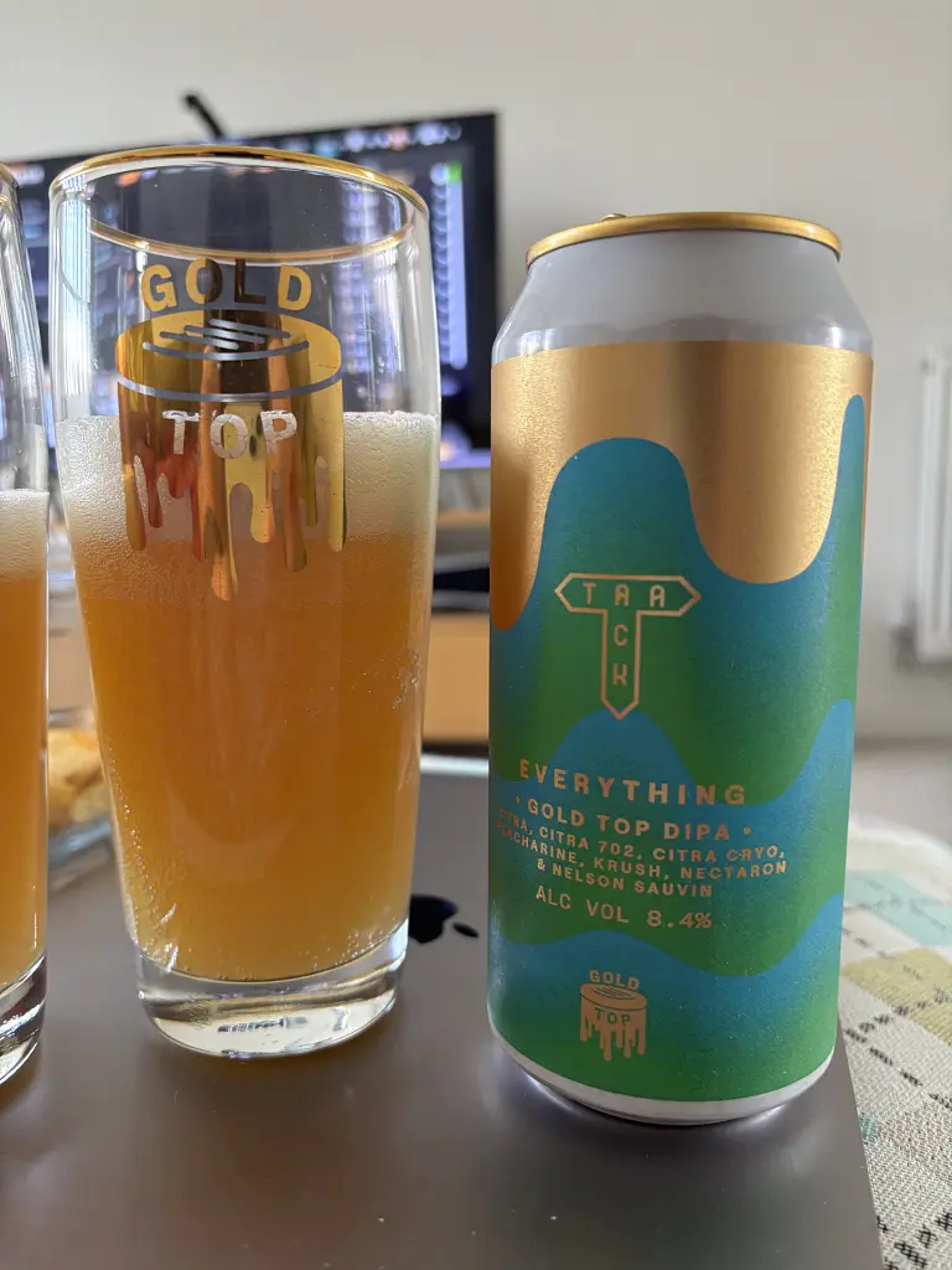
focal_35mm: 26
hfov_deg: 53.1
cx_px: 476
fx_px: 953
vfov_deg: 67.3
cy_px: 635
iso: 250
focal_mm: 5.96
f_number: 1.6
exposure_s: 1/60
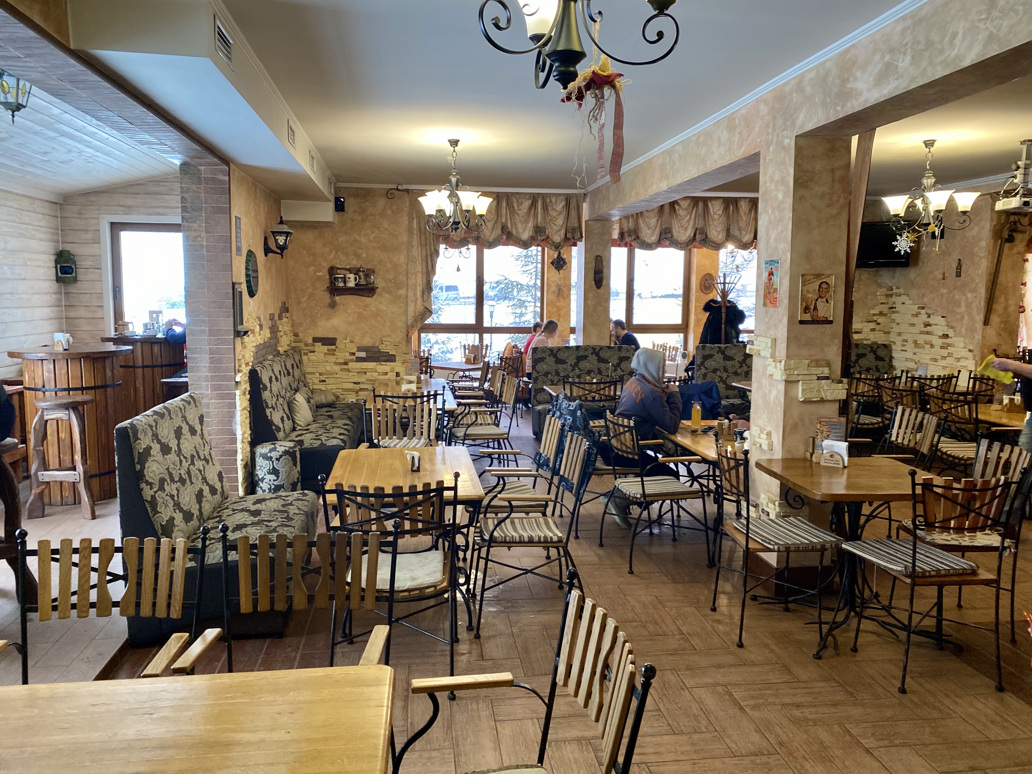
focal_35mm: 26
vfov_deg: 53.1
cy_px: 387
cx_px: 516
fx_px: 775
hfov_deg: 67.3
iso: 320
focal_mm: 4.25
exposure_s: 1/50
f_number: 1.8
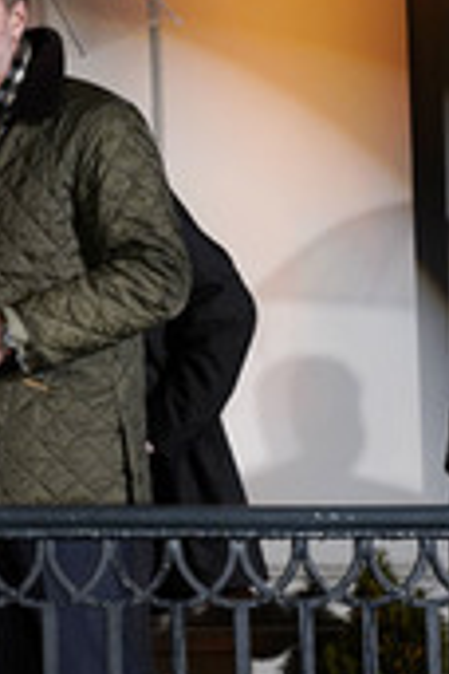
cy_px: 252
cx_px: -360
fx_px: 3255
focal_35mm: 174
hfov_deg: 7.6
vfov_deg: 11.8
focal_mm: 66
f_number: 6.3
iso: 1600
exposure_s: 1/160
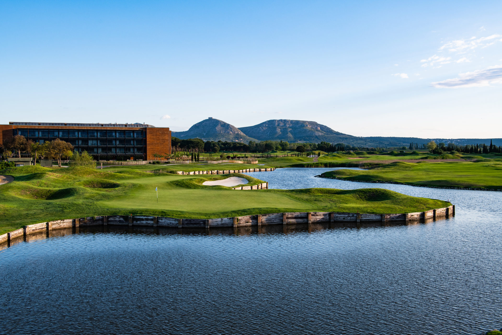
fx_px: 474
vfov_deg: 38.9
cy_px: 168
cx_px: 251
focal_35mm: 34
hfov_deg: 55.8
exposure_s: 1/250
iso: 320
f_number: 9
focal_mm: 34
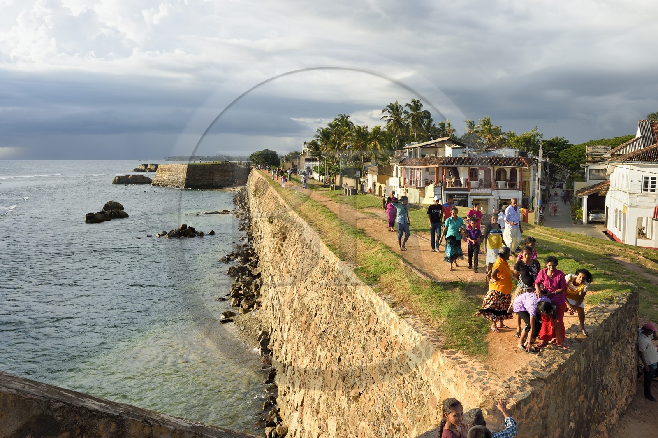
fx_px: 584
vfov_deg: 41.0
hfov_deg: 58.8
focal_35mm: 32
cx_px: 329
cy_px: 219
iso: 200
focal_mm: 32
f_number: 9
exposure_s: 1/400
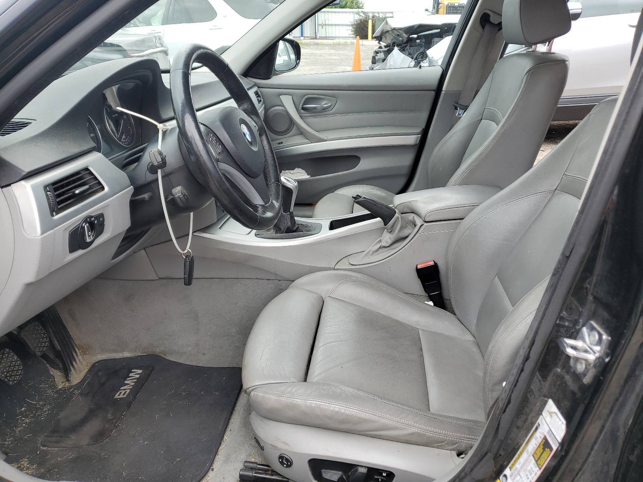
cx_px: 322
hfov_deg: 67.3
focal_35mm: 26
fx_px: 483
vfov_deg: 53.1
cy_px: 241
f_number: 1.5
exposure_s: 1/333
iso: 50
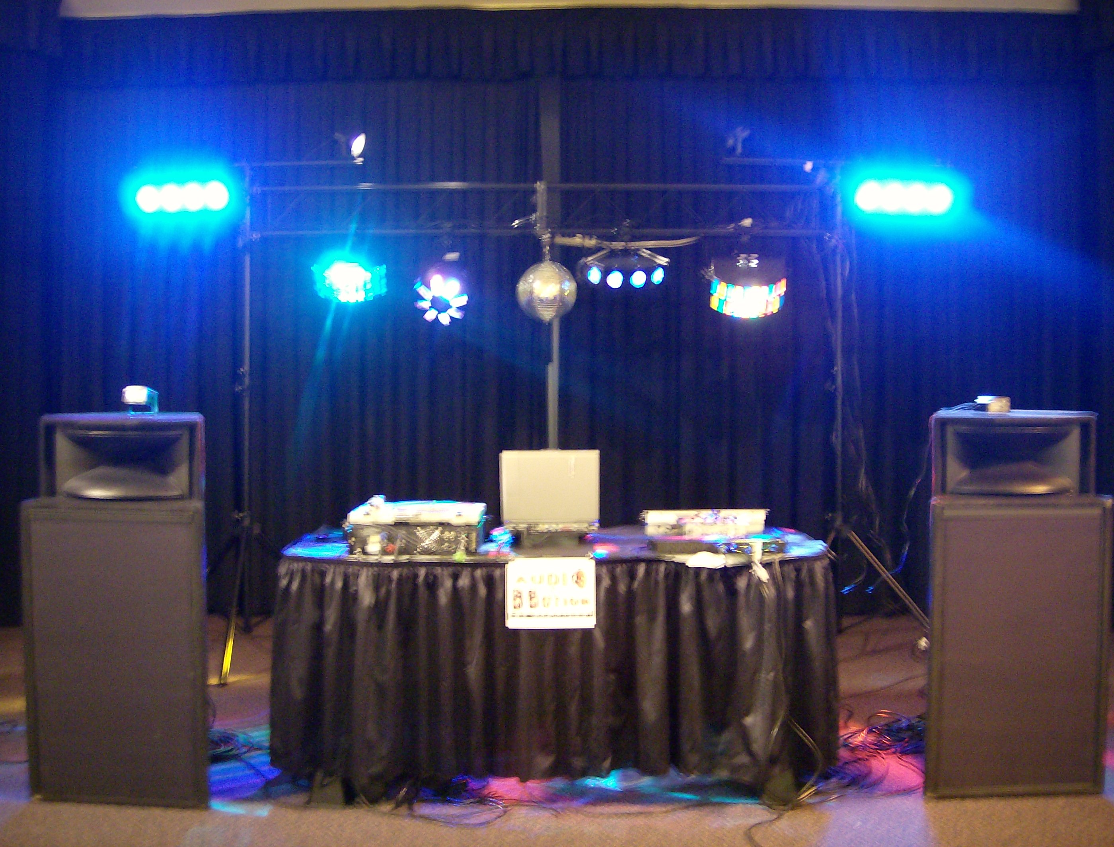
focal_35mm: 36
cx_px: 557
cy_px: 424
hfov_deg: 51.1
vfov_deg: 40.0
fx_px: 1164
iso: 200
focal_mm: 6
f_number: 2.8
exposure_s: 1/2.51
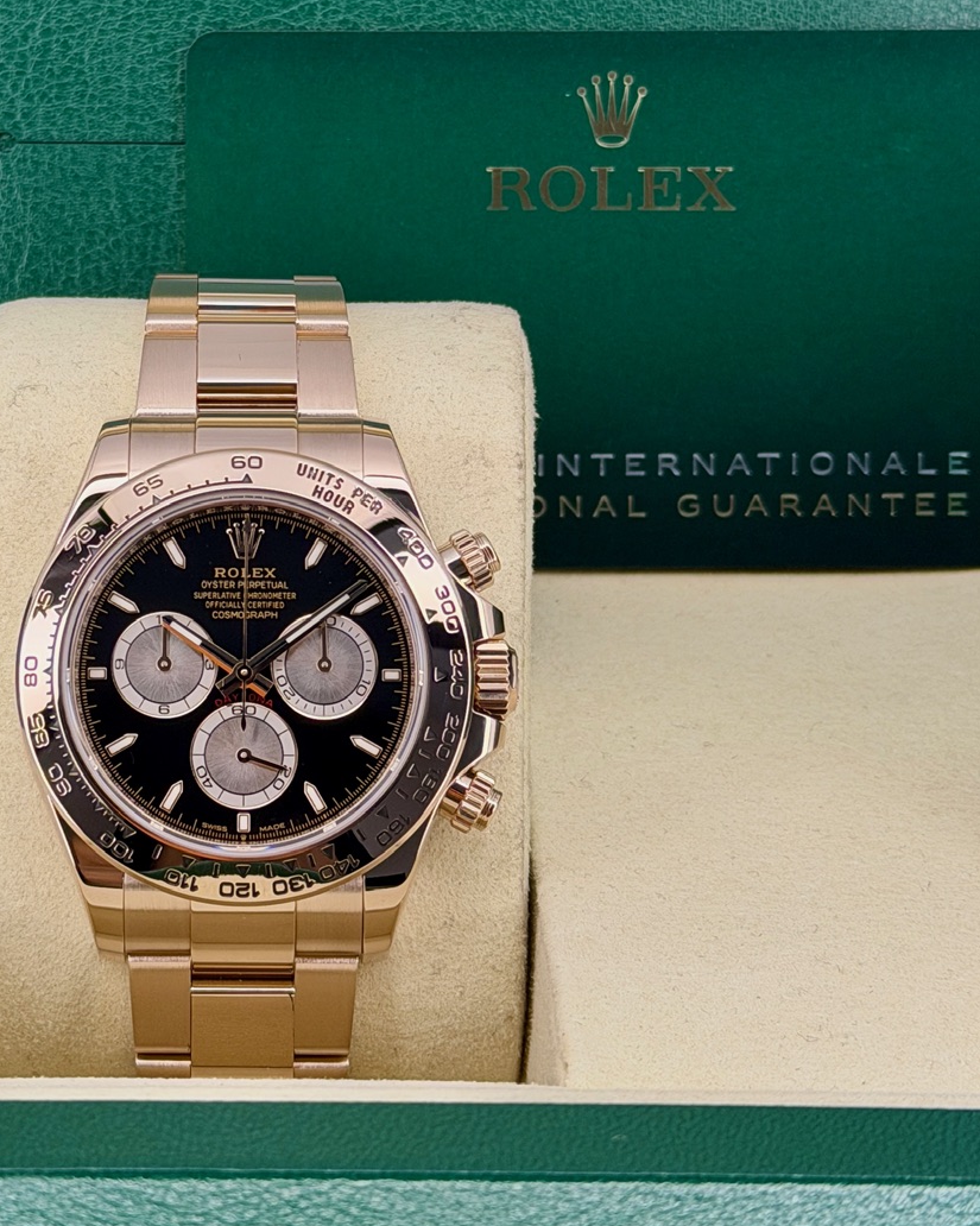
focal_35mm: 93
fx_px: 3373
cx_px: 246
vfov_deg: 20.5
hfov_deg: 16.4
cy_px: 412
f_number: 1.78
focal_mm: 6.76
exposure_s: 1/159
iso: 50
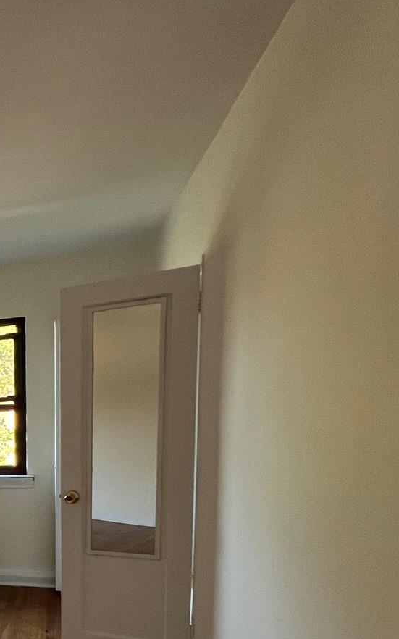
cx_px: -169
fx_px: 557
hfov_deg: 28.7
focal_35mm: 32
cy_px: 507
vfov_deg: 55.6
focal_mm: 1.57
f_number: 1.8
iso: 250
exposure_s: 1/99
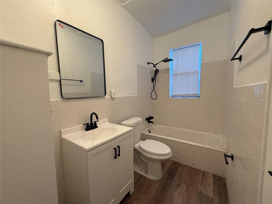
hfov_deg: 102.1
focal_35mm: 14
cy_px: 102
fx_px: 110
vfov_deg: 85.7
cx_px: 136
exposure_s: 1/120
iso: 200
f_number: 2.2
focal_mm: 2.22
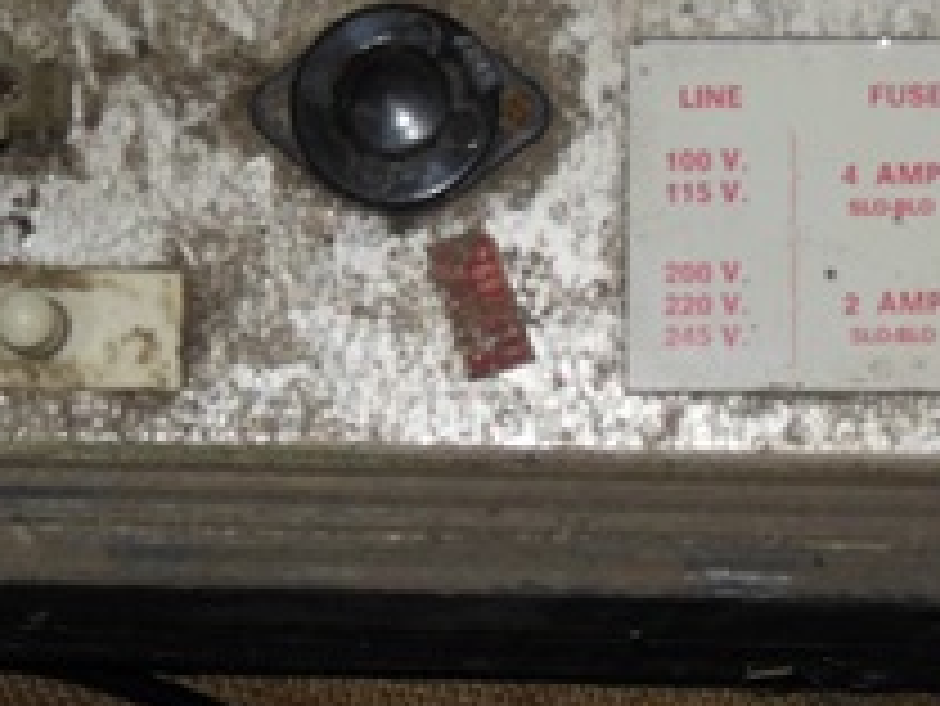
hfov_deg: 15.8
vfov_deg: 12.0
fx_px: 3315
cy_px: 684
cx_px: -4
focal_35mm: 122
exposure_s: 1/60
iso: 125
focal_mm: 10.2
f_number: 4.1
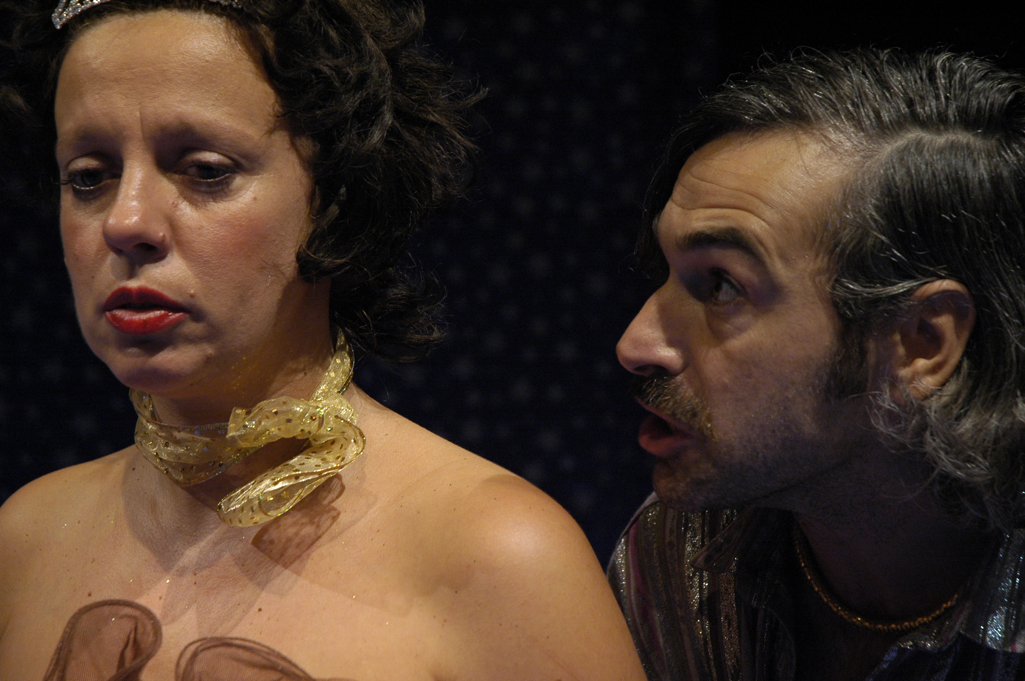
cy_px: 340
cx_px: 512
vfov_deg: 14.7
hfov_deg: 21.9
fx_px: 2646
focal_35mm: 93
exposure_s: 1/40
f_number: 4.5
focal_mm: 62
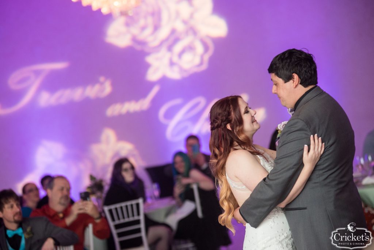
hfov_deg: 17.1
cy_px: 125
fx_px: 1247
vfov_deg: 11.4
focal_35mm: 120
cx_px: 187
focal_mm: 120
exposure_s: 1/125
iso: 800
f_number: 4
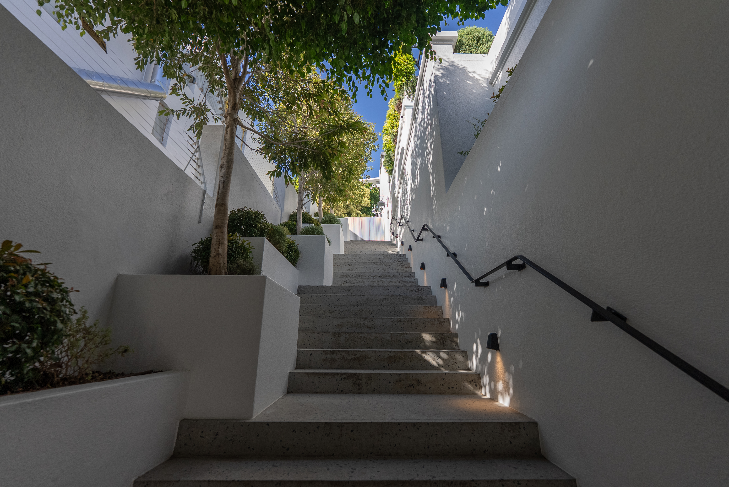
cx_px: 364
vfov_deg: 81.3
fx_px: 284
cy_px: 244
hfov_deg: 104.2
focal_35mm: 14
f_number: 4
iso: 320
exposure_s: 1/1250
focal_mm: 14
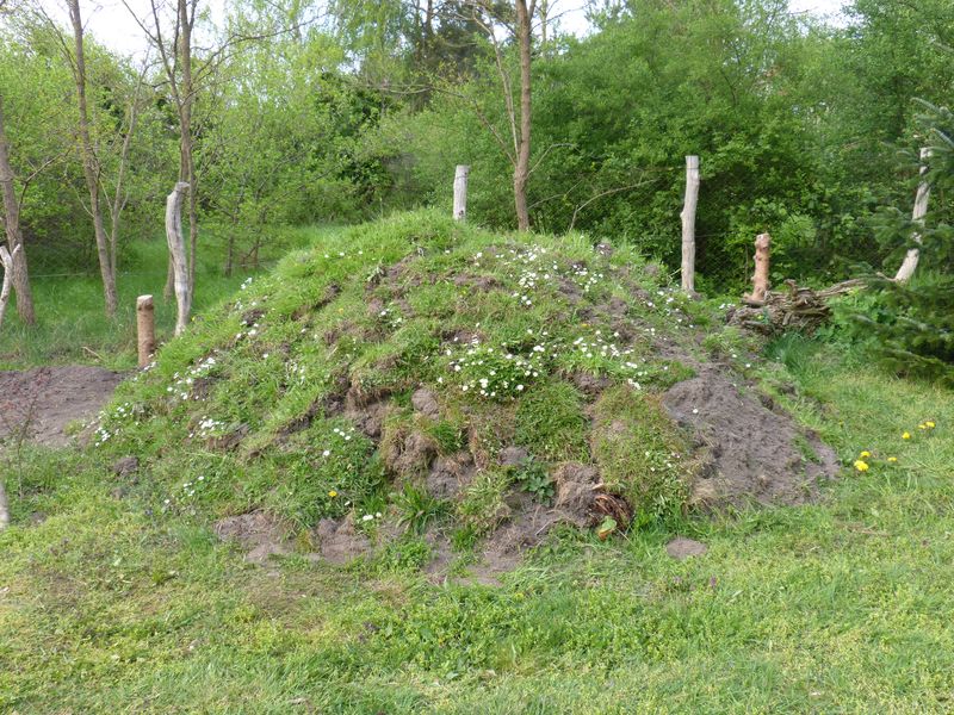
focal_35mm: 34
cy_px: 358
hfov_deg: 54.0
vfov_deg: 41.8
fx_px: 937
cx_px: 477
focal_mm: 6.1
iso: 100
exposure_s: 1/100
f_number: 3.5
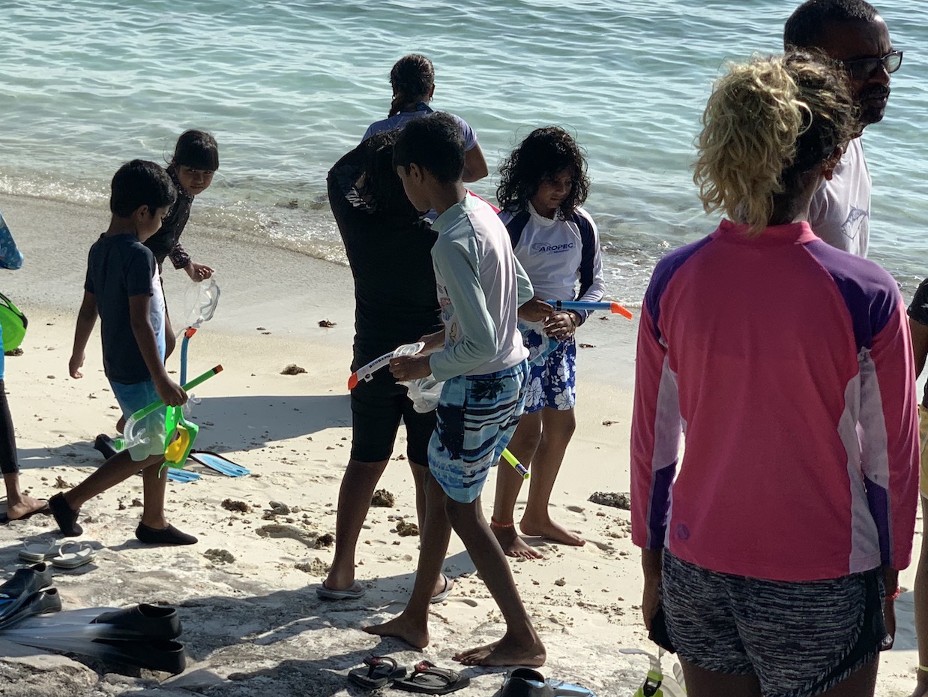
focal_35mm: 84
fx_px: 2252
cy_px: 165
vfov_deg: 17.5
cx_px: 318
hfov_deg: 23.2
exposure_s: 1/1916
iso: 16
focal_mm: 6
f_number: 2.4
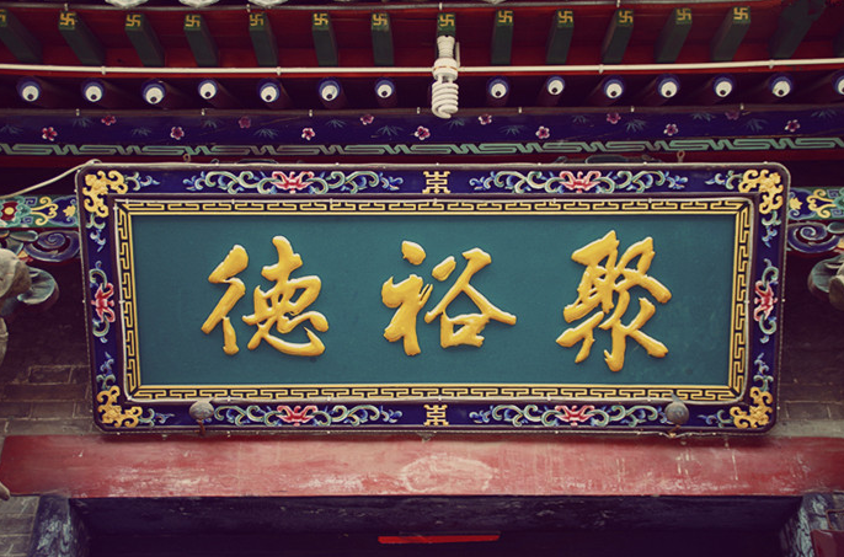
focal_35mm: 50
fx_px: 1169
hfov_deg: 39.7
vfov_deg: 26.8
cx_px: 424
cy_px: 282
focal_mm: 33
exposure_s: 1/60
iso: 100
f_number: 4
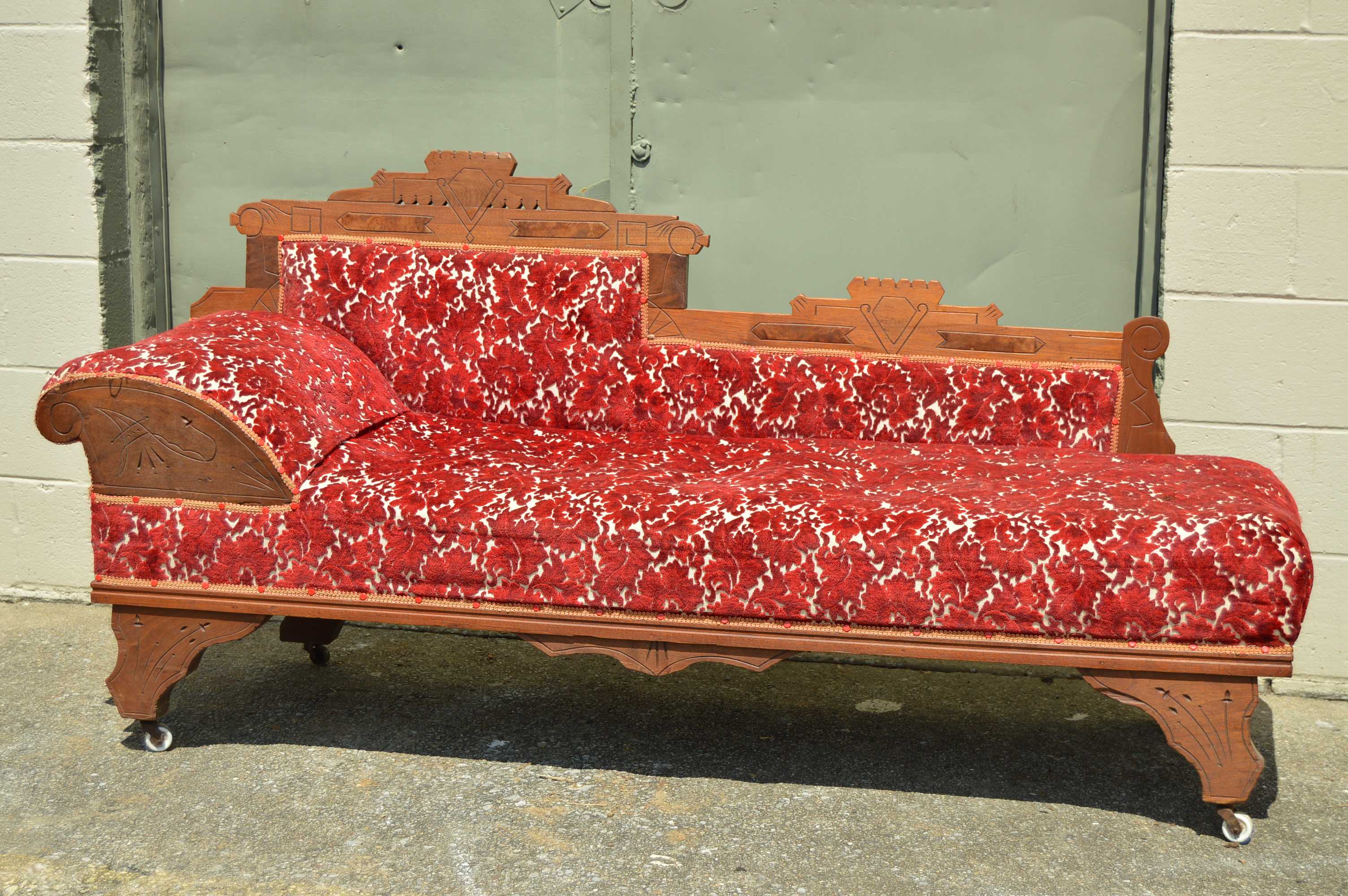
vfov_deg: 23.7
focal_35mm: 57
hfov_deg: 35.1
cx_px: 674
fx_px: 2132
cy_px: 448
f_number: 5.6
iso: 100
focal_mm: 38
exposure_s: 1/640
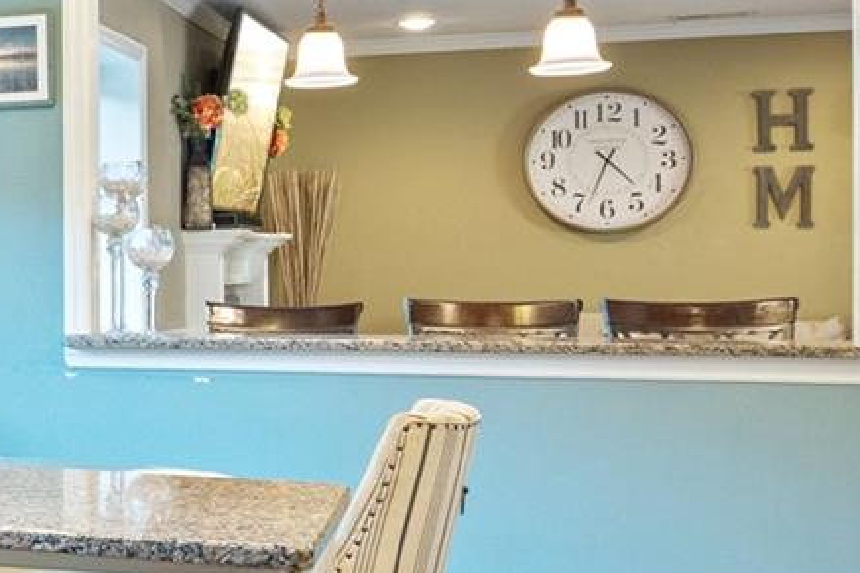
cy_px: 239
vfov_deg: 18.2
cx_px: -555
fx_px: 1791
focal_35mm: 75
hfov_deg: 21.1
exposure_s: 1/10
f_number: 5
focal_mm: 16
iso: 1000
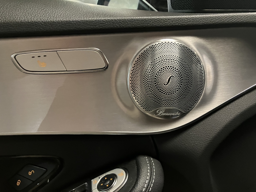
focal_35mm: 28
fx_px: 207
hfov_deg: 63.4
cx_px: 128
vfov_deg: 49.7
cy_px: 96
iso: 640
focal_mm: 3.99
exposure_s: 1/25
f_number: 1.8
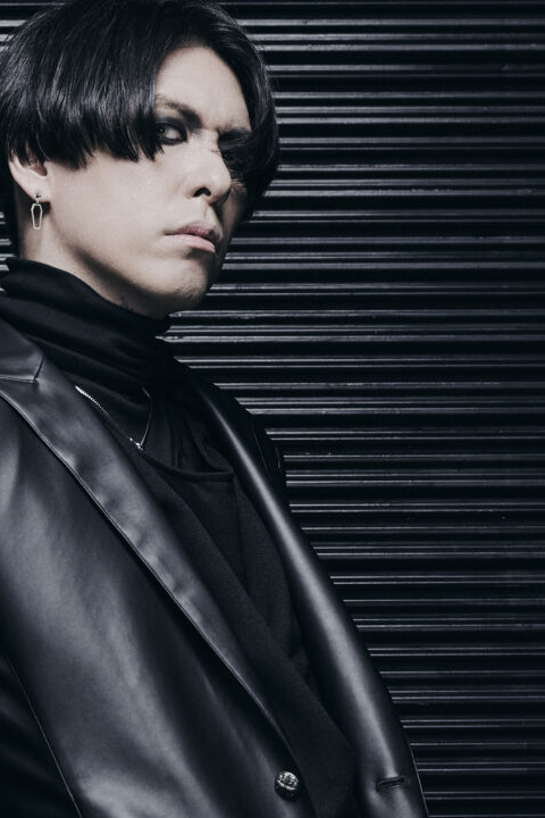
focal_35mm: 167
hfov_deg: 8.2
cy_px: 948
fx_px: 3792
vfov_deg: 12.1
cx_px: 135
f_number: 5.6
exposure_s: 1/200
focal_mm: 47
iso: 64
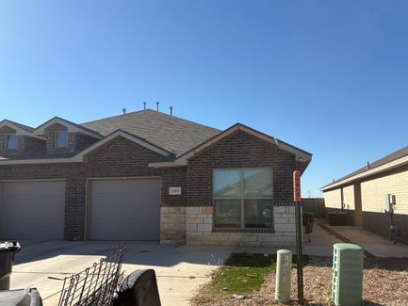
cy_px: 172
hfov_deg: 59.9
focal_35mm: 30
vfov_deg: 46.7
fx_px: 354
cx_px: 211
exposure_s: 1/3279
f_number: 1.6
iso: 50
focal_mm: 5.96
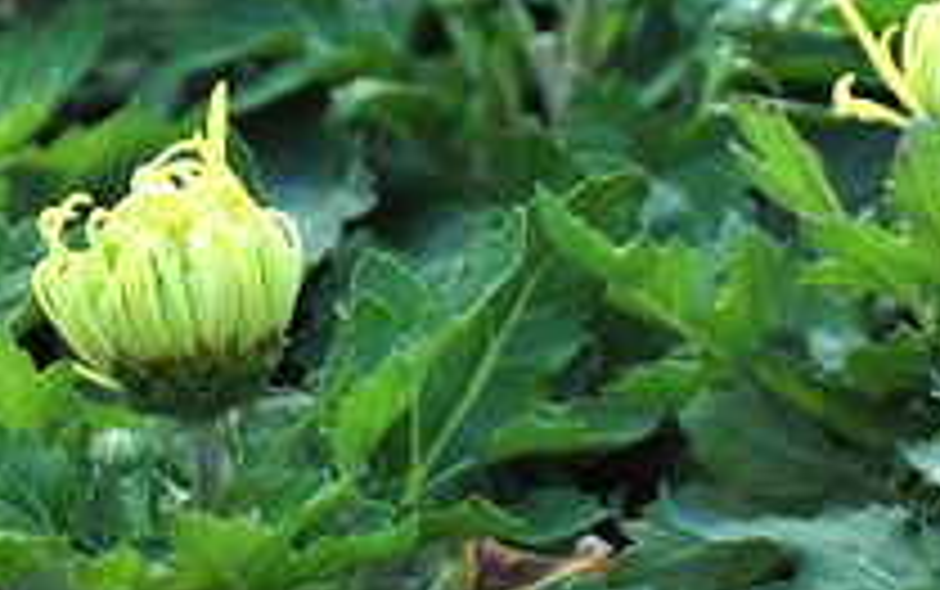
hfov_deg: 2.3
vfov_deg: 1.5
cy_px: 336
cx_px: 283
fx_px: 23152
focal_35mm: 903
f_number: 5.6
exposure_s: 1/320
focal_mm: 220
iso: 200
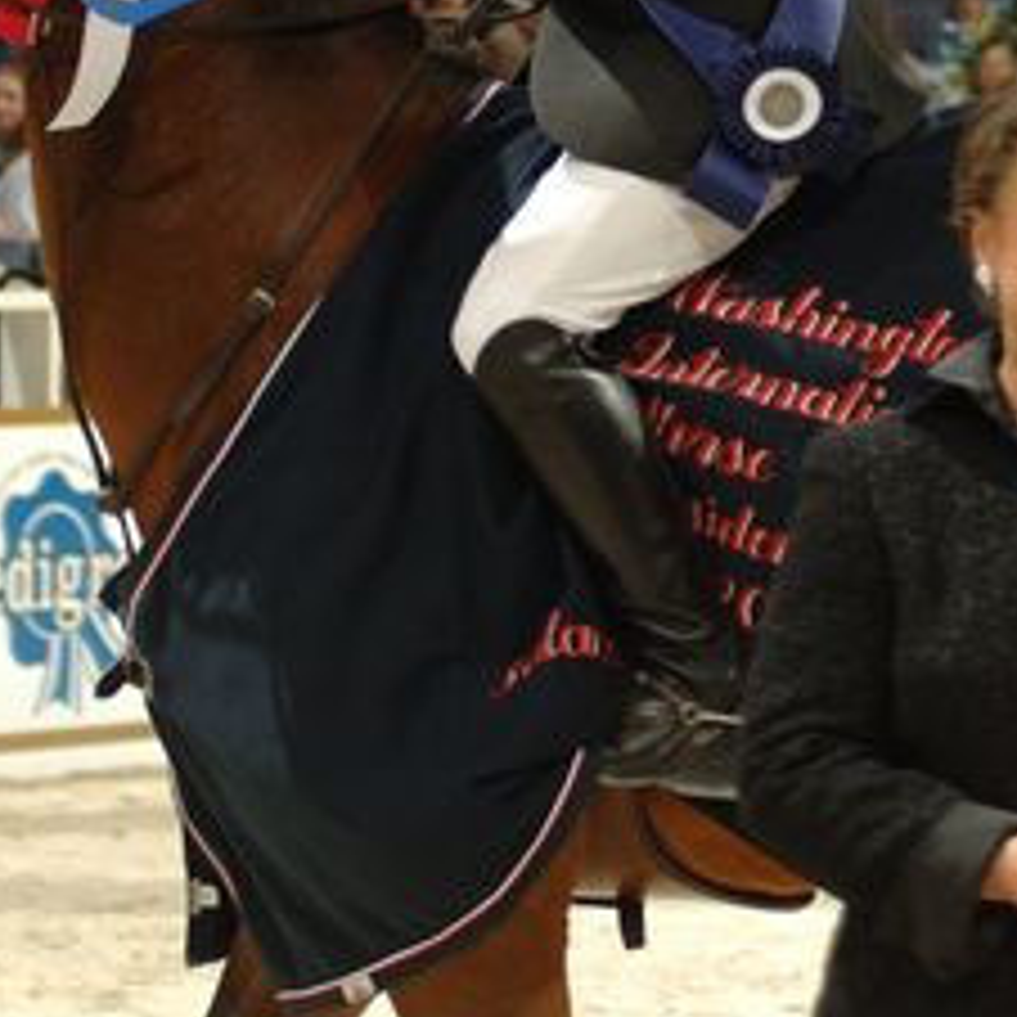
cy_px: 178
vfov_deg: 6.9
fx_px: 8376
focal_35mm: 252
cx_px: 1053
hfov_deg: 6.9
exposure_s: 1/250
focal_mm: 70
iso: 400
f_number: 5
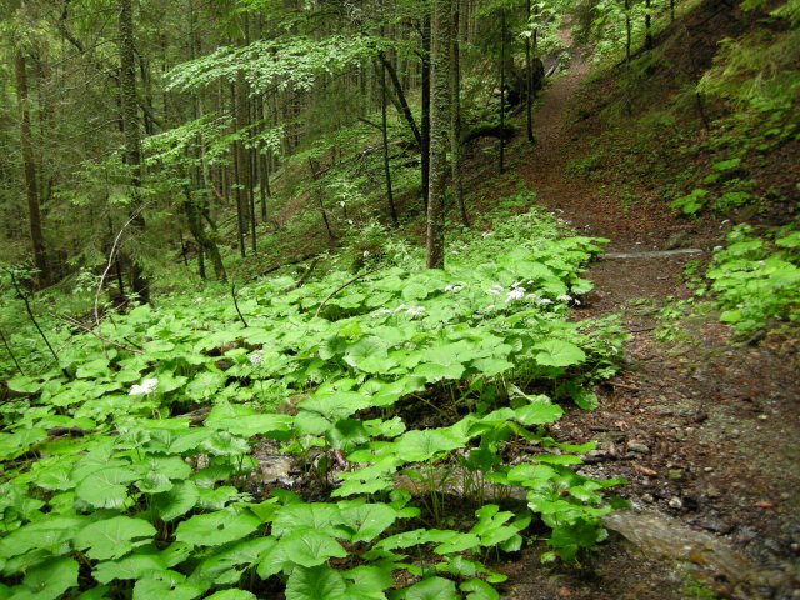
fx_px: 832
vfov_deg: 39.7
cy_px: 300
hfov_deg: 51.4
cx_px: 400
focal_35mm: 36
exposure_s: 1/34
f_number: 2.7
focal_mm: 7.5
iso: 200
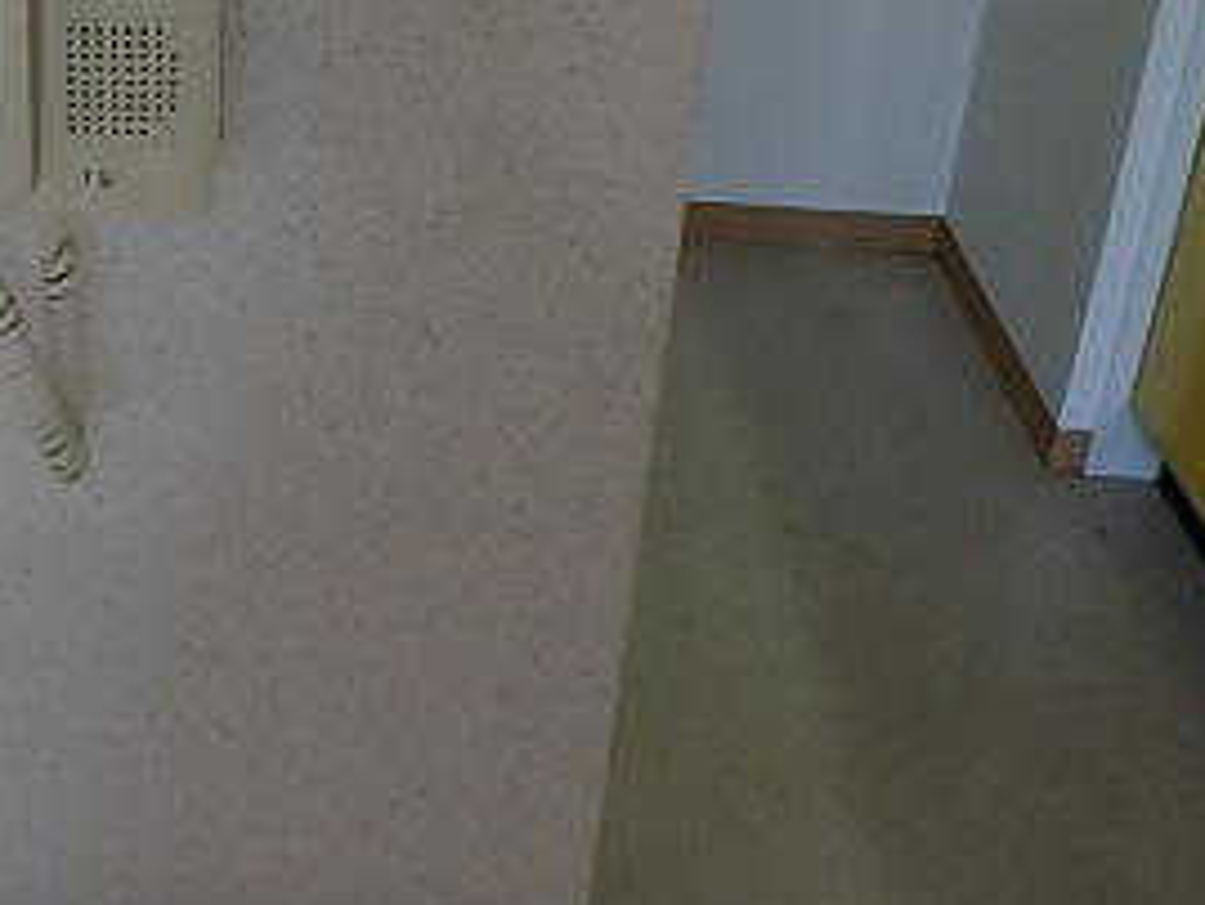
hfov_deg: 35.0
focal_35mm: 50
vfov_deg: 26.6
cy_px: -112
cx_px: 31
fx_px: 1741
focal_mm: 3.7
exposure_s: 1/40
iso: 200
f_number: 3.5
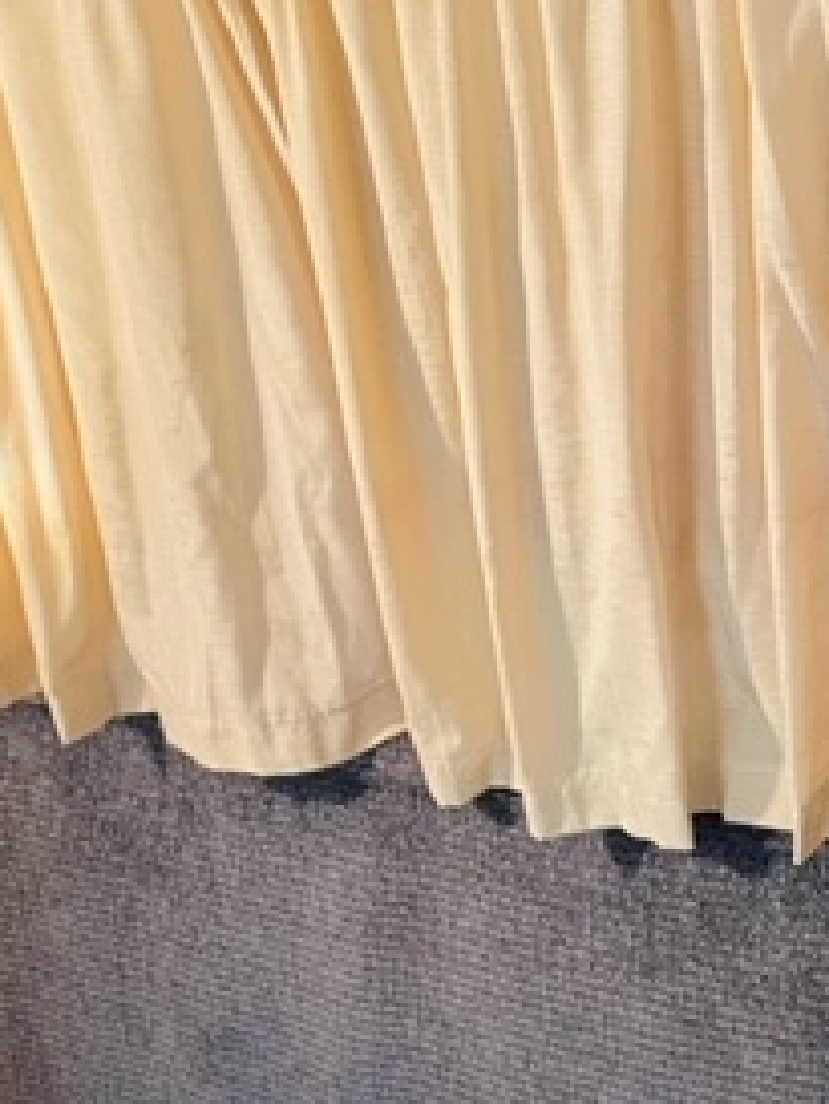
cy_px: 999
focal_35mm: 61
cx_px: 590
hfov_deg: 23.9
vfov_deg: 30.3
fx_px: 1946
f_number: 1.8
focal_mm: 4.25
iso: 640
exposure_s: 1/34
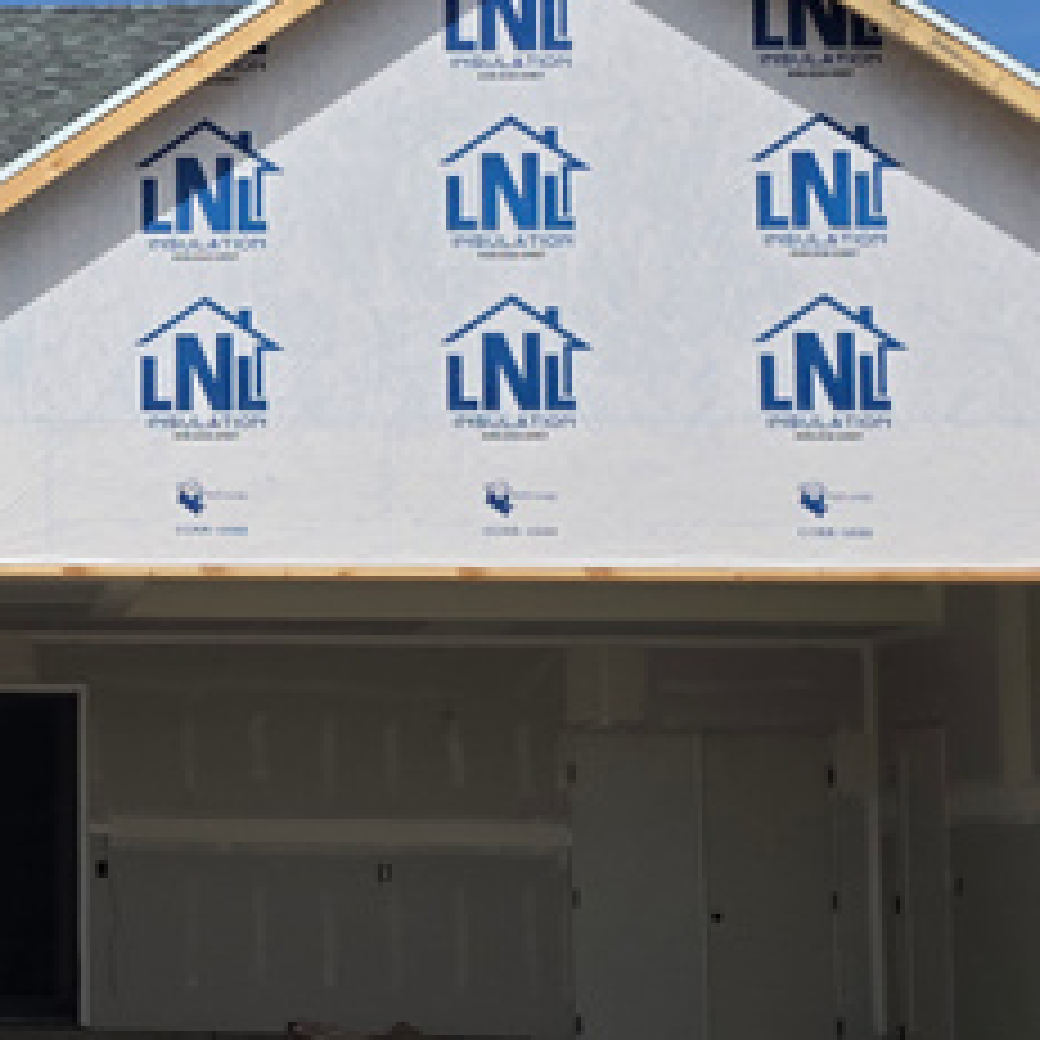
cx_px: -257
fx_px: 3059
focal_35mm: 90
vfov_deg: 19.3
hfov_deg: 18.2
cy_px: 554
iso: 64
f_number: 1.7
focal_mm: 6.3
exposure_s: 1/7944
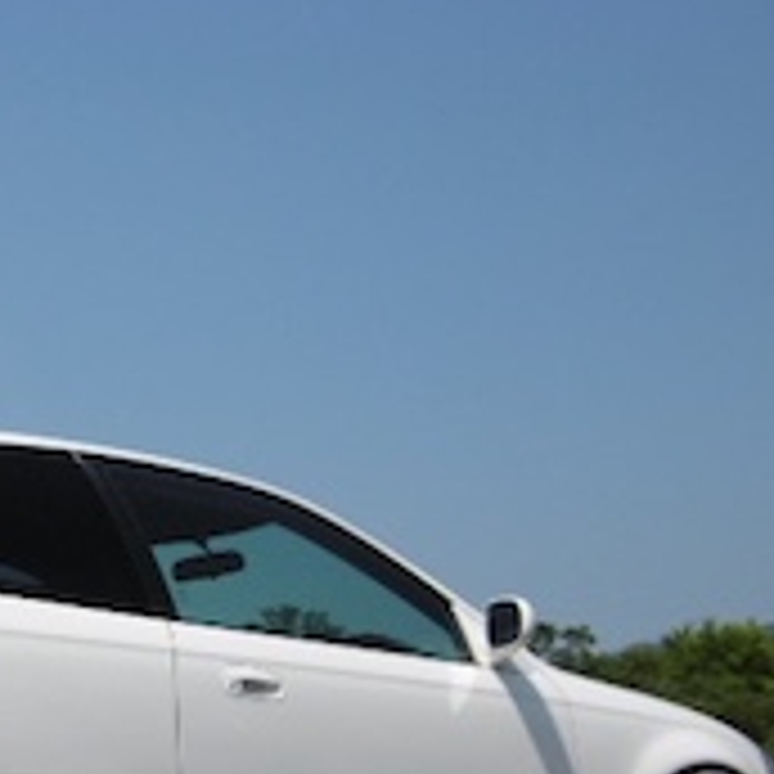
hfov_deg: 21.6
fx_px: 1973
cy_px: 616
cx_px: 50
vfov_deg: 21.9
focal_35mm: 78
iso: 100
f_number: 9.3
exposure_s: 1/250
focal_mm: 6.8
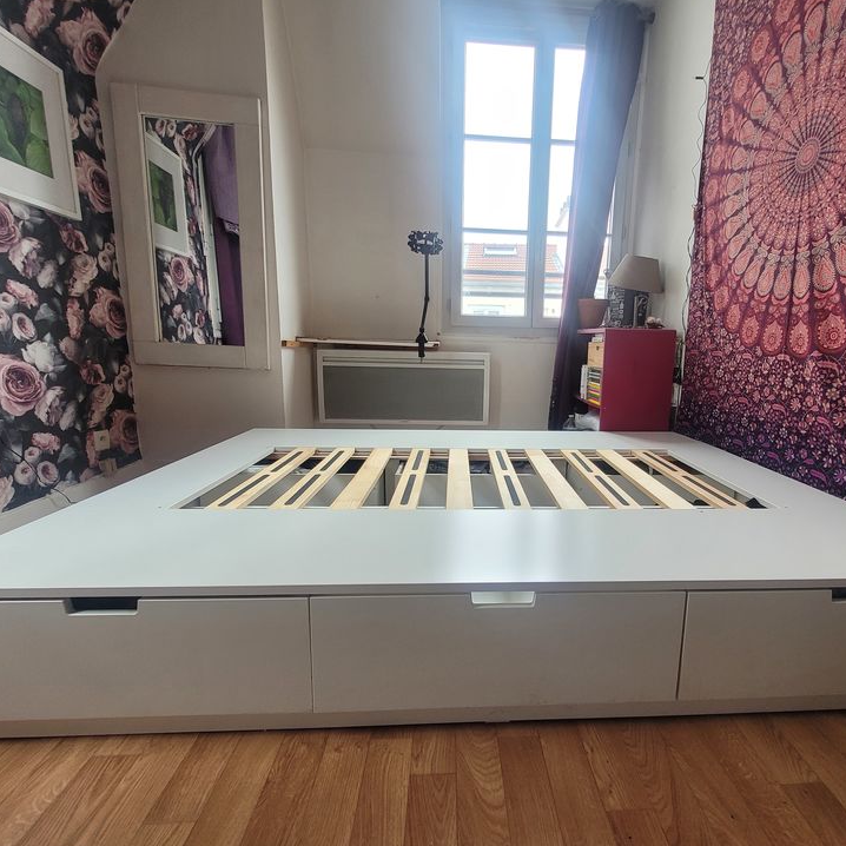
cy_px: 430
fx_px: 442
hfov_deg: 86.8
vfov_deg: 87.4
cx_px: 488
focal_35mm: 16
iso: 80
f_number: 2.2
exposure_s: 1/50
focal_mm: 1.74
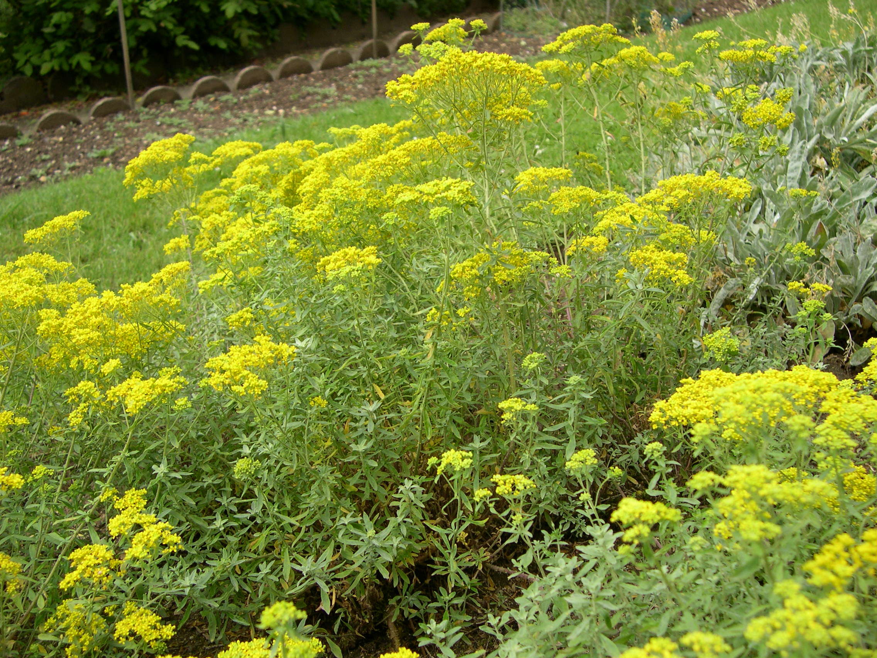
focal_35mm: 38
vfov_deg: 37.7
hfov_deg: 49.0
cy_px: 329
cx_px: 438
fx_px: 963
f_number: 2.8
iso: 100
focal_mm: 8
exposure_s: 1/456
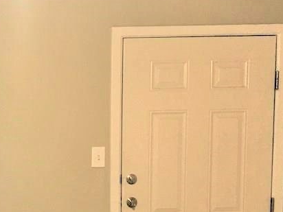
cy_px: 198
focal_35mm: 72
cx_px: 1
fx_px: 589
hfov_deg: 25.7
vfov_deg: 20.0
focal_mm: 4.15
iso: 40
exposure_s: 1/30
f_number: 2.2
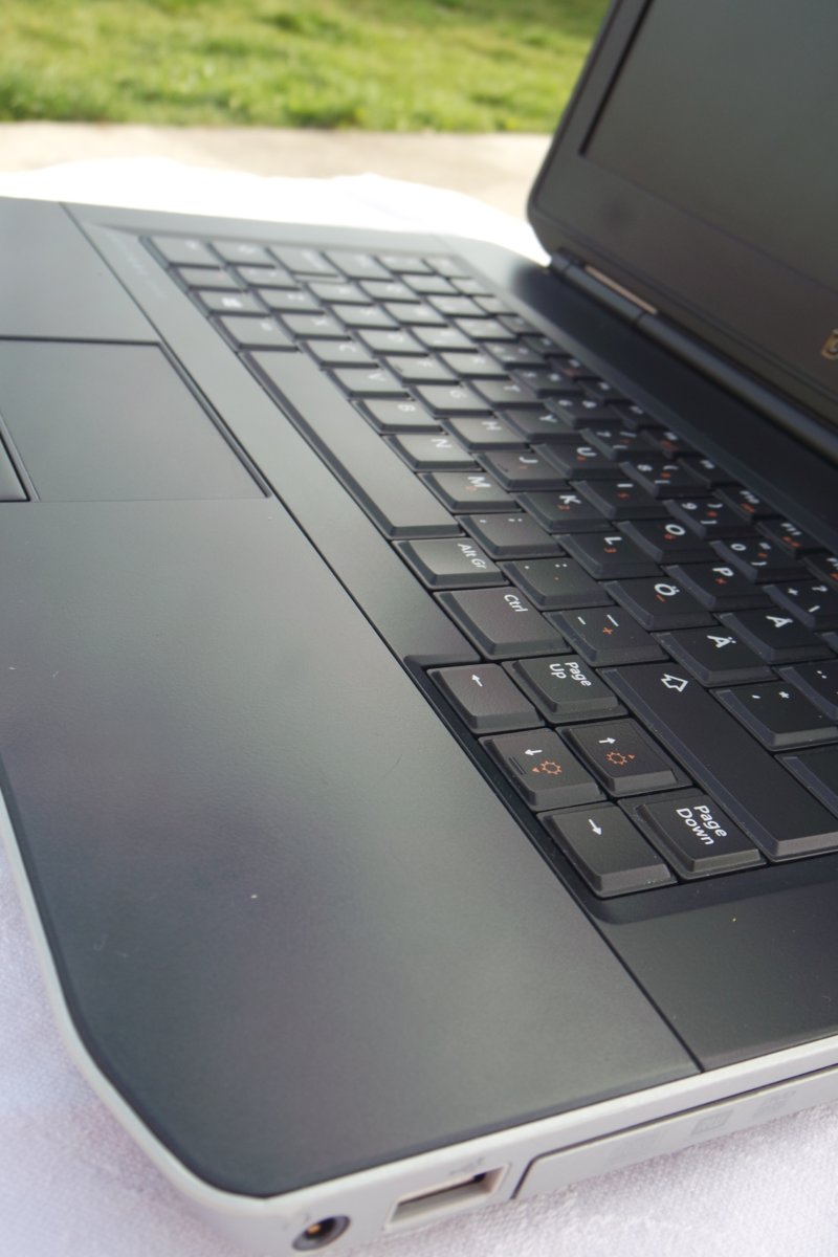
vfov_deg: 54.4
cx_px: 419
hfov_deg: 37.9
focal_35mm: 35
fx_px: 1222
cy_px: 628
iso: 160
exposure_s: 1/100
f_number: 5.6
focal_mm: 13
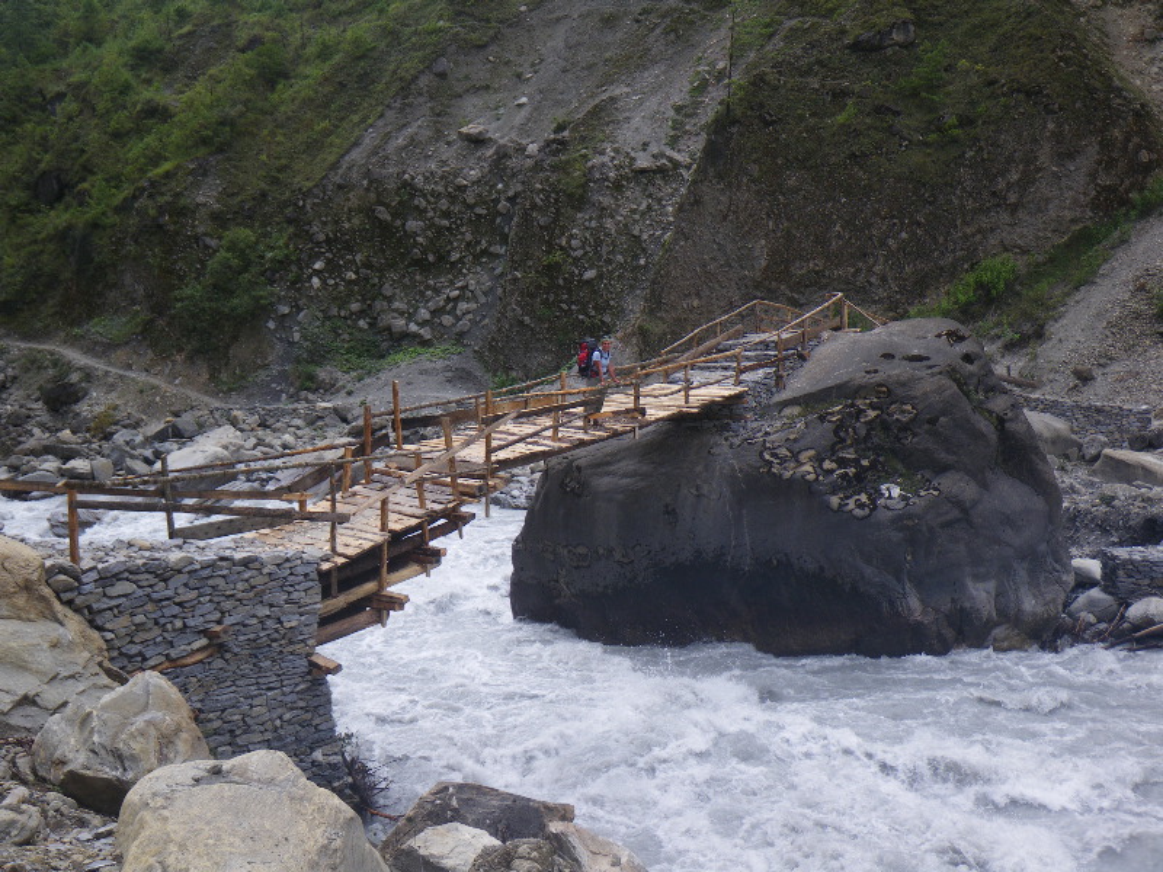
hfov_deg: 44.8
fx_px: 1411
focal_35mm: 42
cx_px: 582
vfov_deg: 34.3
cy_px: 436
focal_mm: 7.5
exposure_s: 1/100
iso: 50
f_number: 4.2
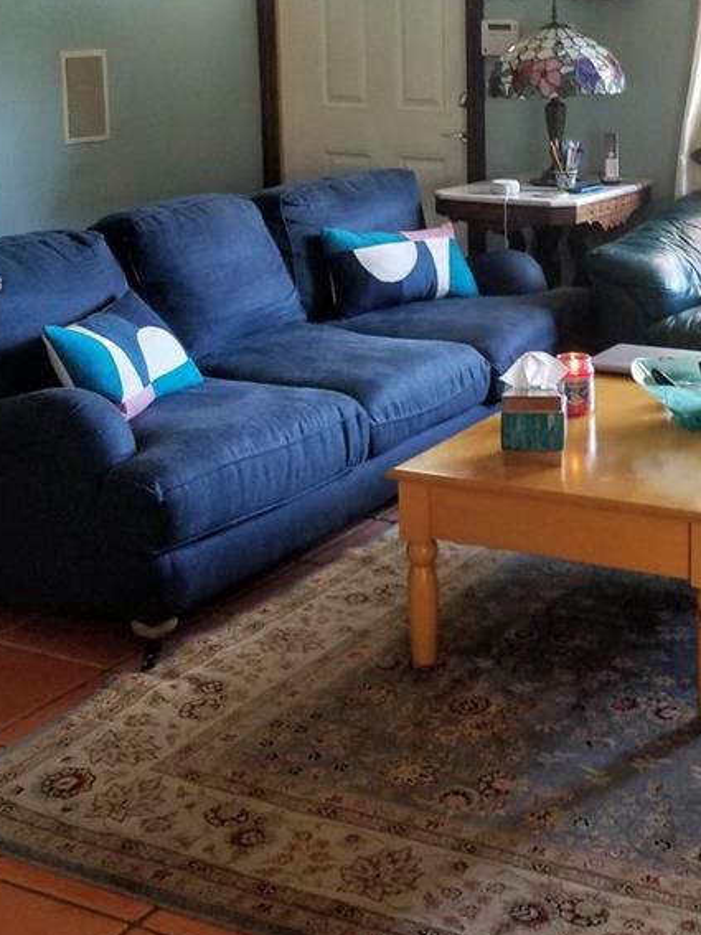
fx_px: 1486
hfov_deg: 25.9
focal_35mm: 55
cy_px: 285
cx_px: 599
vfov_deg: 34.5
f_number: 1.7
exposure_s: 1/30
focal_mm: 4.25
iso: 160
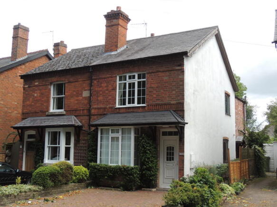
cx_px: 138
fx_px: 344
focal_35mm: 43
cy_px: 104
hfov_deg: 43.9
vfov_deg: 33.6
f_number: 3.4
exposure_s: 1/200
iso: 100
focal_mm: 7.6
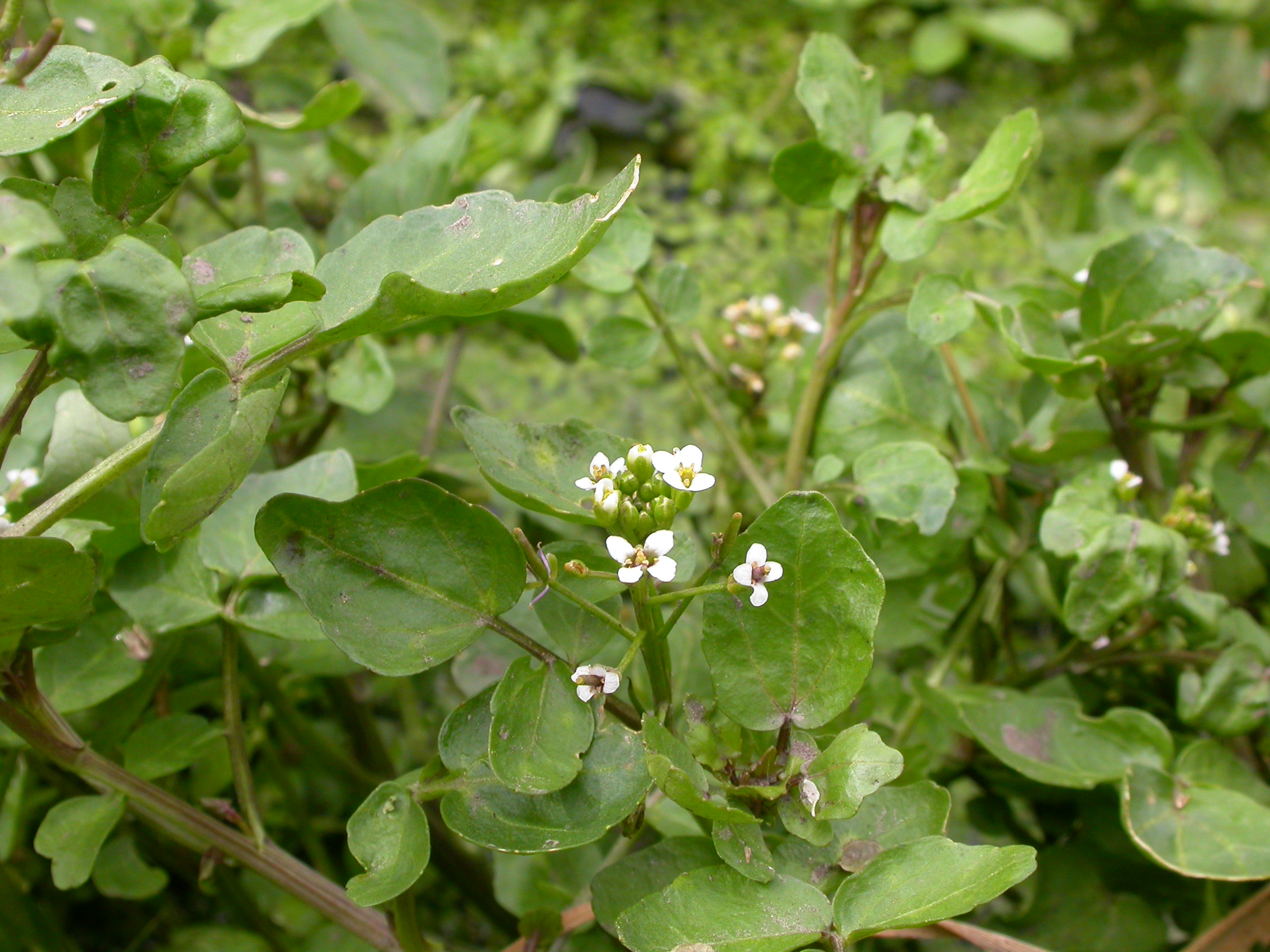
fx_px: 2311
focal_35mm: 63
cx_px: 635
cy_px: 476
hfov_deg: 30.7
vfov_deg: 23.3
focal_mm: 13.1
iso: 100
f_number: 5.7
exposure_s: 1/137
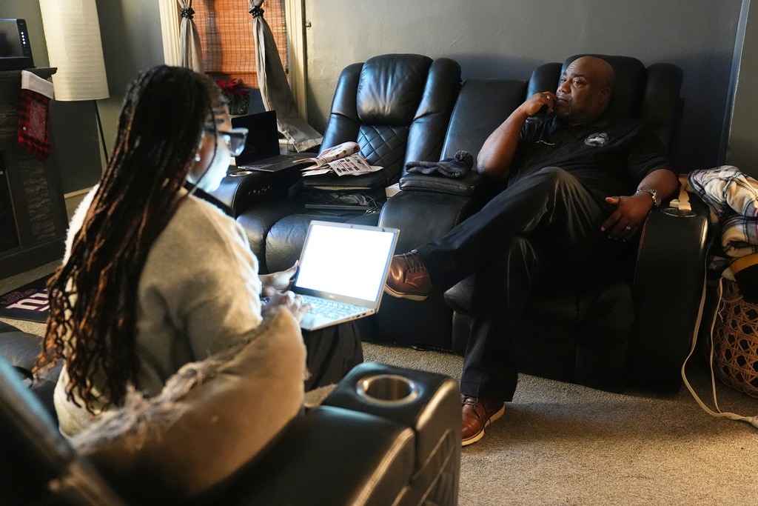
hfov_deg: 57.2
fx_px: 695
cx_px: 379
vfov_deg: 40.0
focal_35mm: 33
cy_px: 253
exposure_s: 1/25
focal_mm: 33
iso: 6400
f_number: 2.8
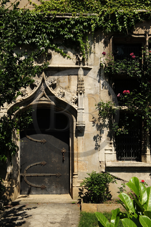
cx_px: 76
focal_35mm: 45
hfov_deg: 29.8
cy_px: 114
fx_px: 284
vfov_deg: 43.6
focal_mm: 45
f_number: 16
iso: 200
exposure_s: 1/160
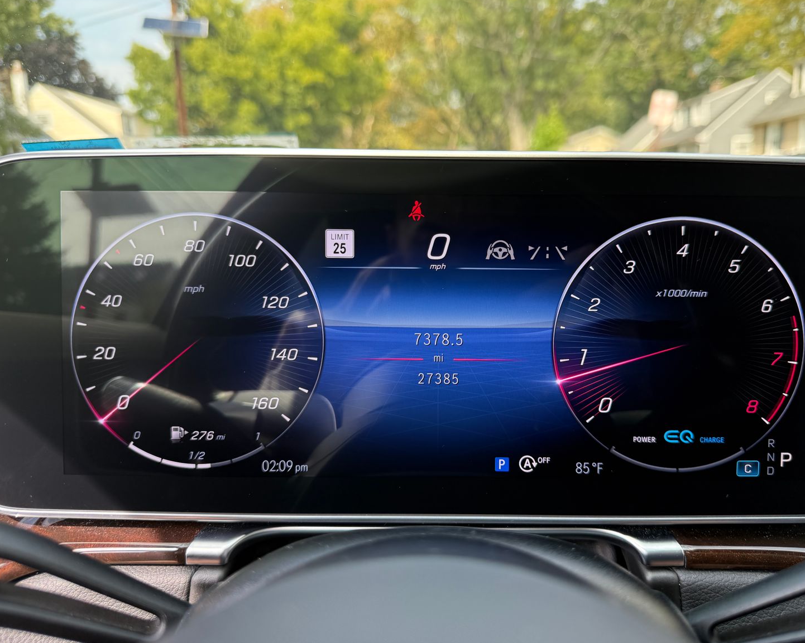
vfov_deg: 54.9
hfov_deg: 65.9
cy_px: 311
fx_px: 619
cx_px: 442
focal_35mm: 26
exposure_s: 1/671
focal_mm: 6.76
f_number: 1.78
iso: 160
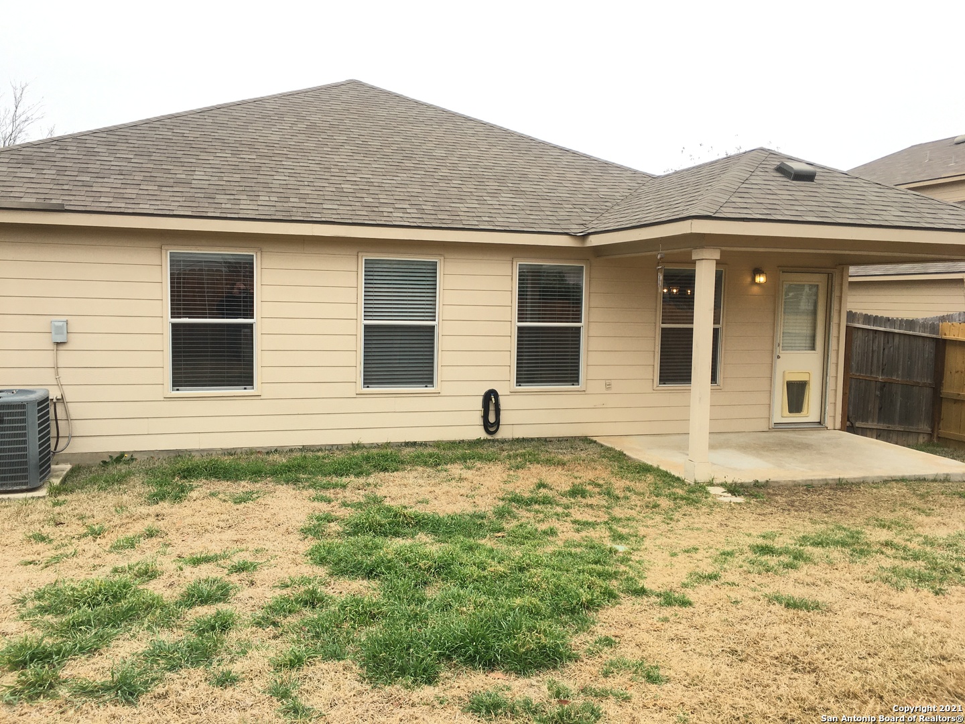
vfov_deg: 48.2
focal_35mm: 29
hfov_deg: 61.7
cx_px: 482
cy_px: 362
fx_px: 808
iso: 25
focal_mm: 4.15
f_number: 2.2
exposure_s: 1/298
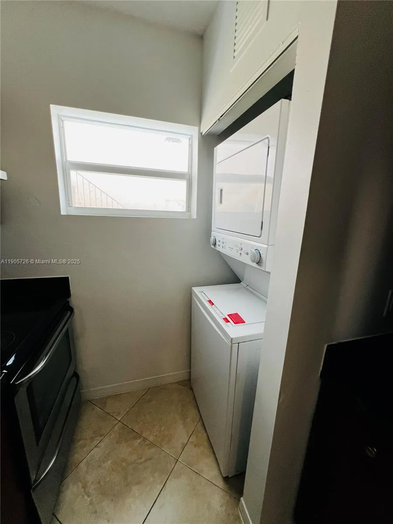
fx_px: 197
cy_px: 262
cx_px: 196
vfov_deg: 106.2
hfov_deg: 89.9
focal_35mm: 13
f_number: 1.8
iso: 125
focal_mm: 1.57
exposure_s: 1/120
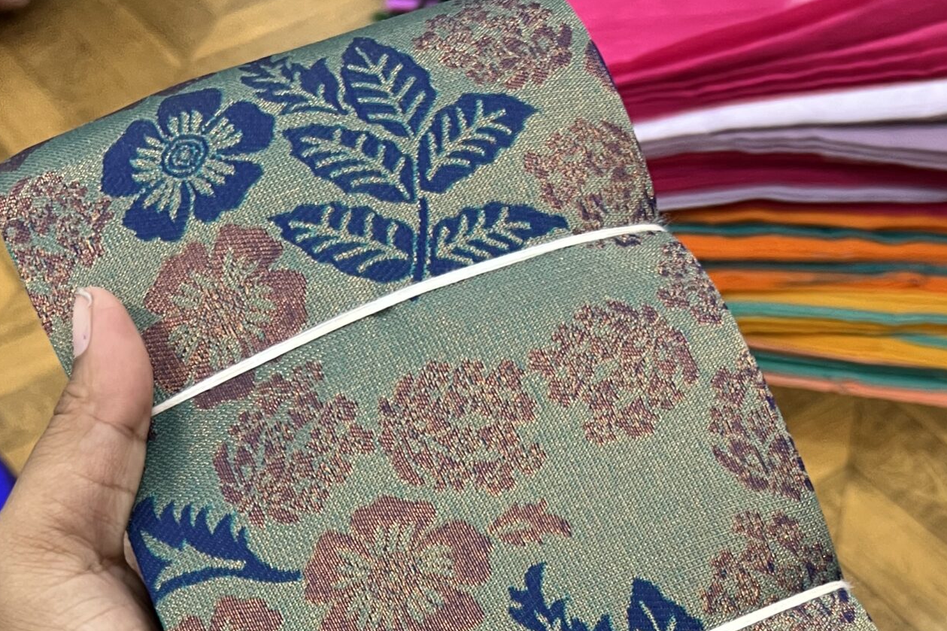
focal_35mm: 55
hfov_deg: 36.0
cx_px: 594
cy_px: 790
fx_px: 1447
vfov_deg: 22.4
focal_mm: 5.7
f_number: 1.5
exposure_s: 1/50
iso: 125
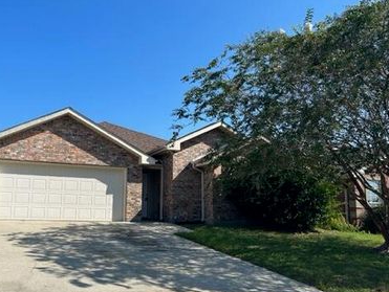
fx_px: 394
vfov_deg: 40.7
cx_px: 139
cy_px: 161
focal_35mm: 35
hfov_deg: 51.9
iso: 50
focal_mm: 5.7
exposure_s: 1/4630
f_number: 1.5
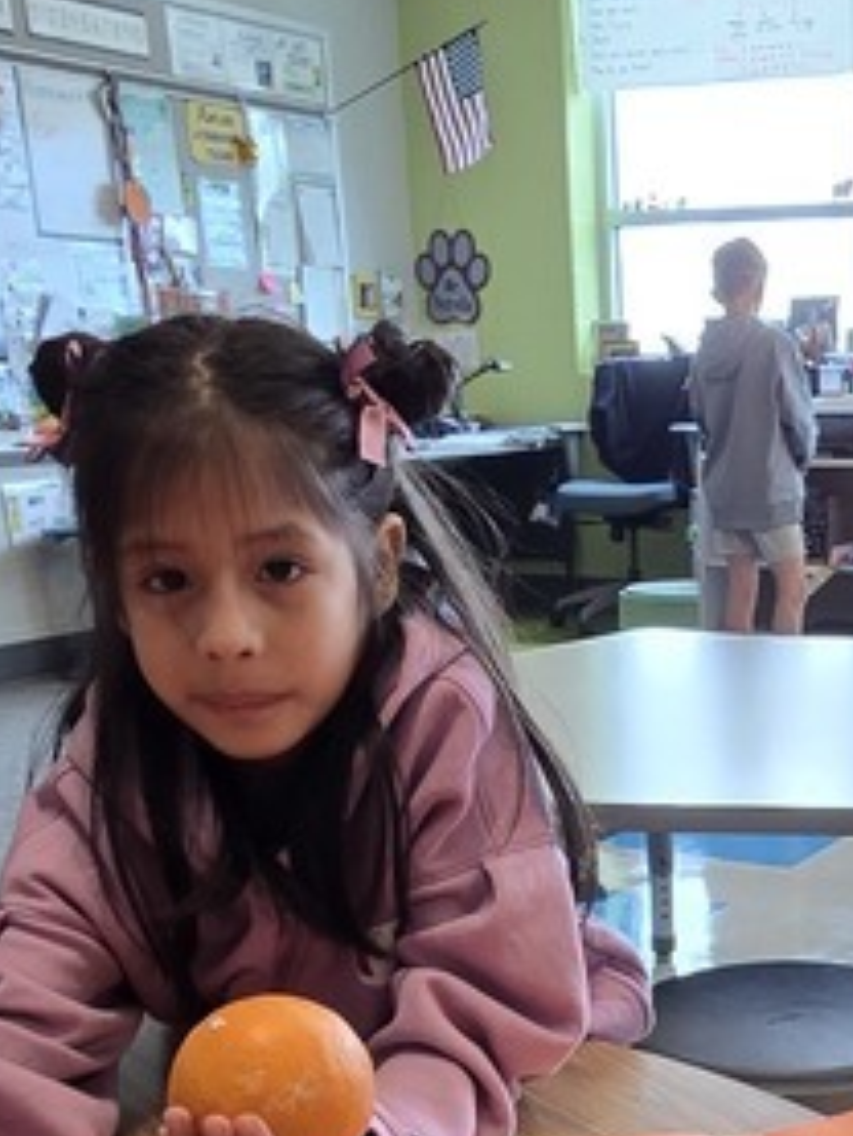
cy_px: 1115
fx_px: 1576
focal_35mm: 48
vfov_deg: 36.0
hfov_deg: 29.1
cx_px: 767
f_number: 2.2
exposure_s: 1/60
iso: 100
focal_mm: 2.2
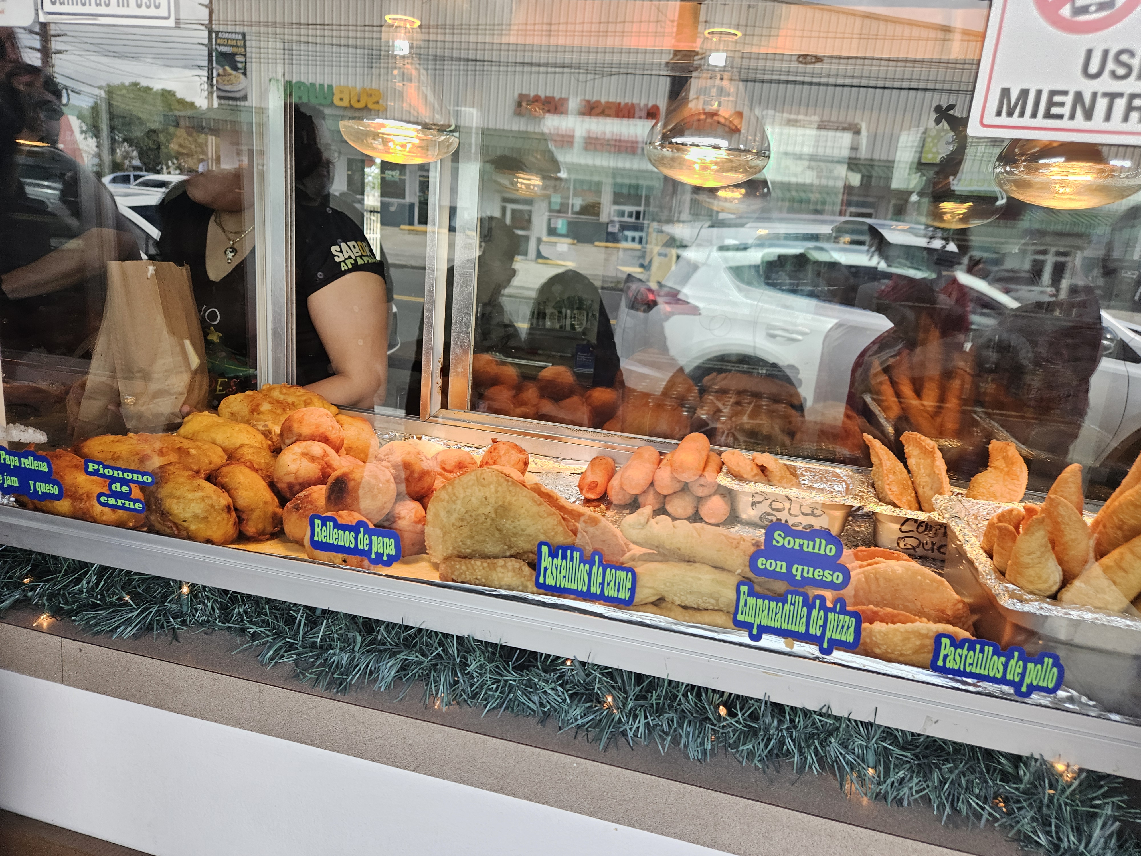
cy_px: 428
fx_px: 758
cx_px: 570
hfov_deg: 73.9
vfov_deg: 58.9
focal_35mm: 23
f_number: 1.8
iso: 40
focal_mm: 5.4
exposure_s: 1/180
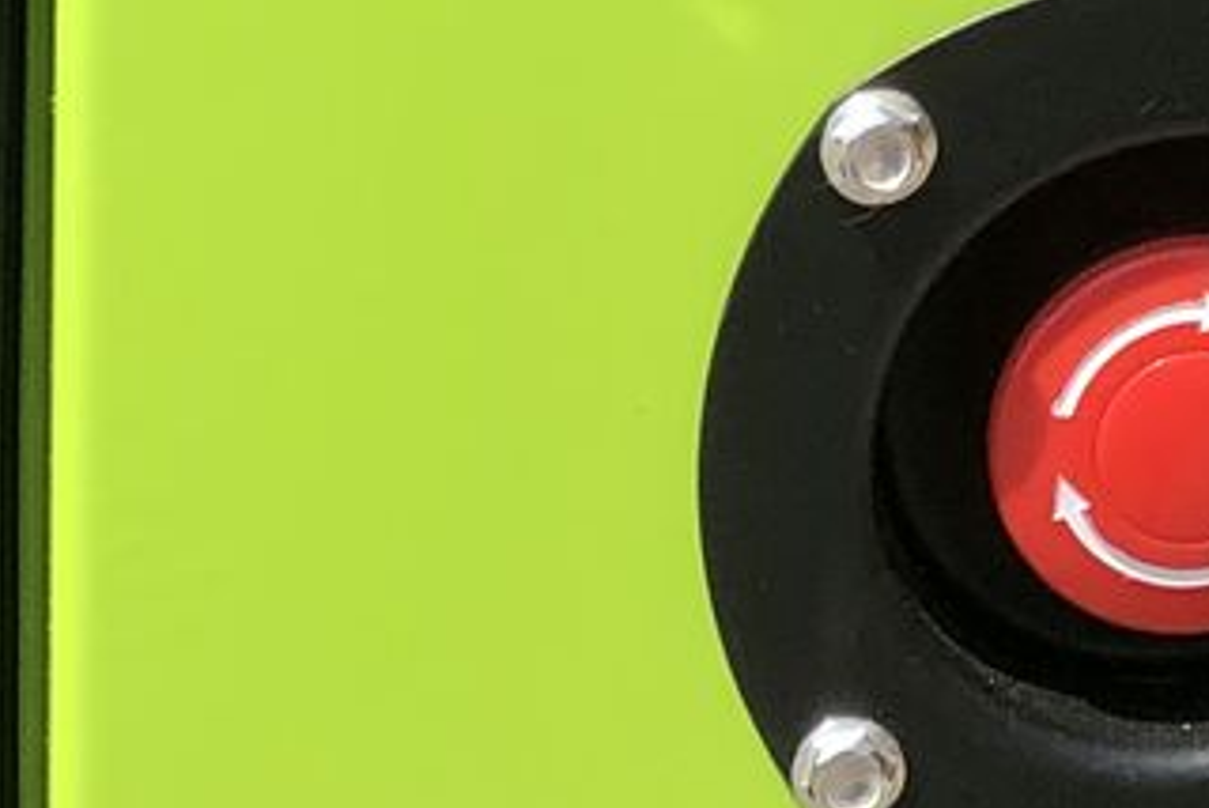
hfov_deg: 6.3
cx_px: -763
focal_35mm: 324
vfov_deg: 4.1
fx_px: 10891
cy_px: 2533
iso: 16
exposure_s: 1/665
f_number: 2.4
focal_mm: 6
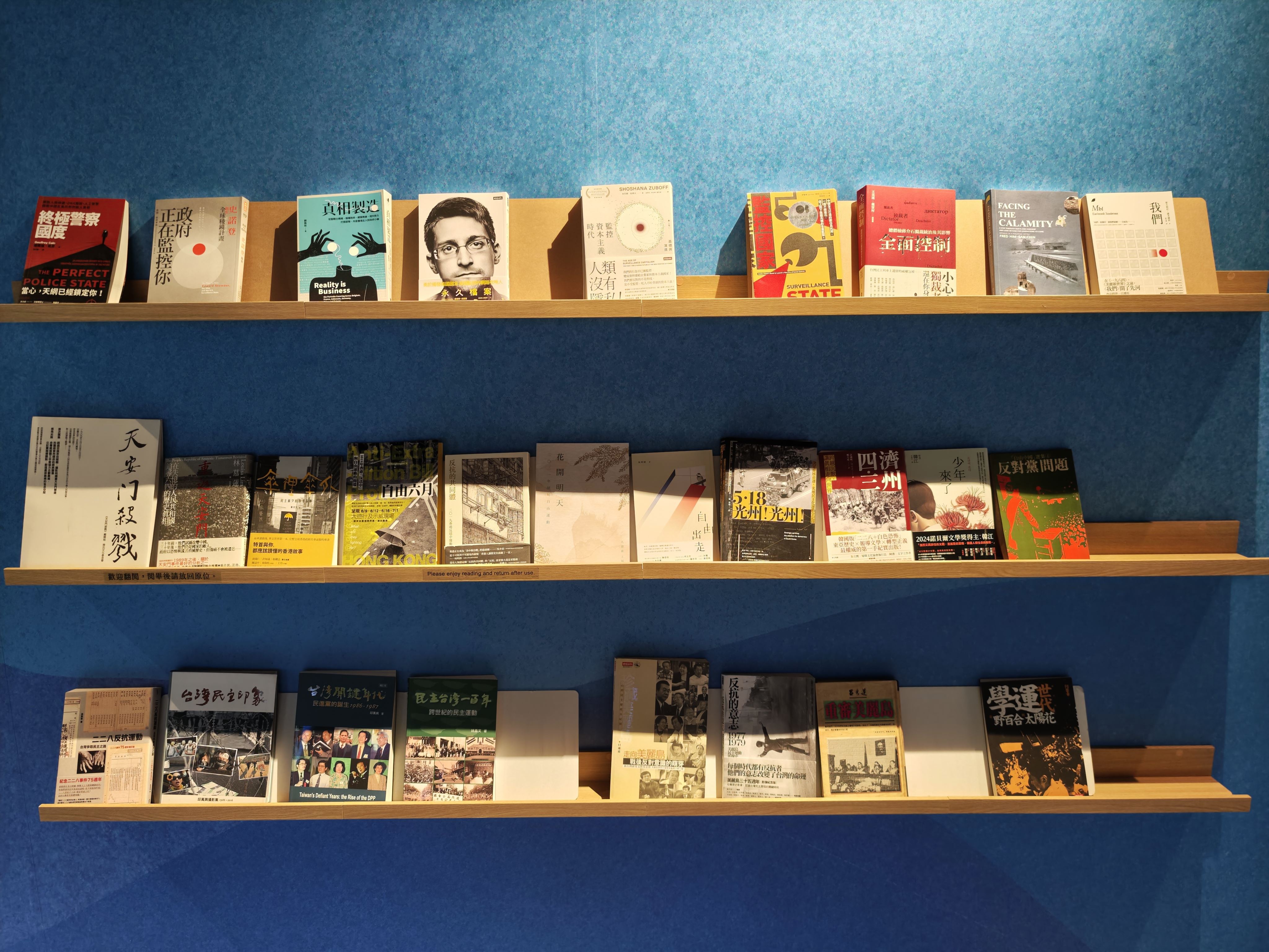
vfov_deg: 58.9
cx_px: 634
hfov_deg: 73.9
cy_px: 476
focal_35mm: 23
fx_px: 843
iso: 1250
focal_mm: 8.72
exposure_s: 1/51.4
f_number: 1.63
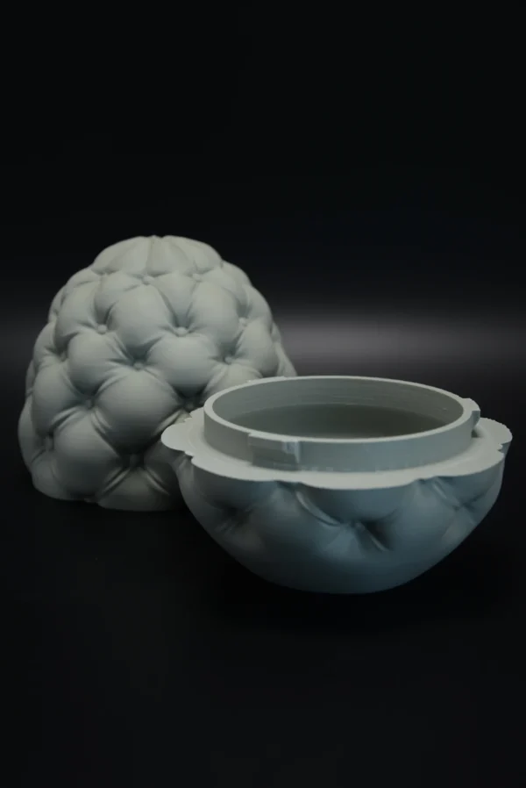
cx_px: 263
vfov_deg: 35.0
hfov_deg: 23.8
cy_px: 394
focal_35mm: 57
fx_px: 1247
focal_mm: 38
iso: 400
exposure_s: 1/60
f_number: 4.5
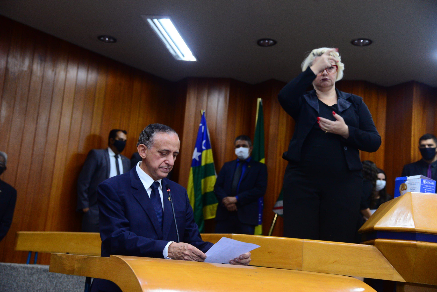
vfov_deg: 26.0
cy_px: 146
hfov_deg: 38.2
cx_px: 218
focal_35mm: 52
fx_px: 631
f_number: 4.5
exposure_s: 1/60
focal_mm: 52
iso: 2000
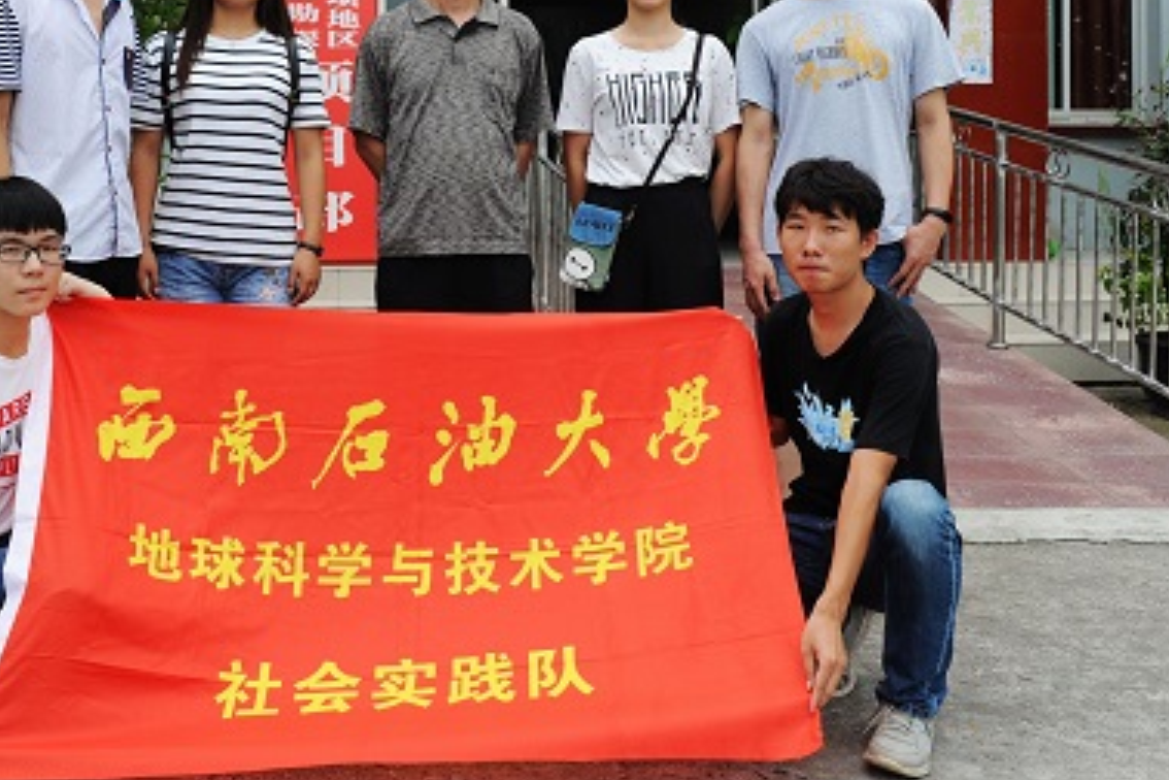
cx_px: 430
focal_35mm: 46
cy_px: 167
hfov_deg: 42.4
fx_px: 1494
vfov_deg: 28.7
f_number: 9
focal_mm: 29
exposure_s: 1/320
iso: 500
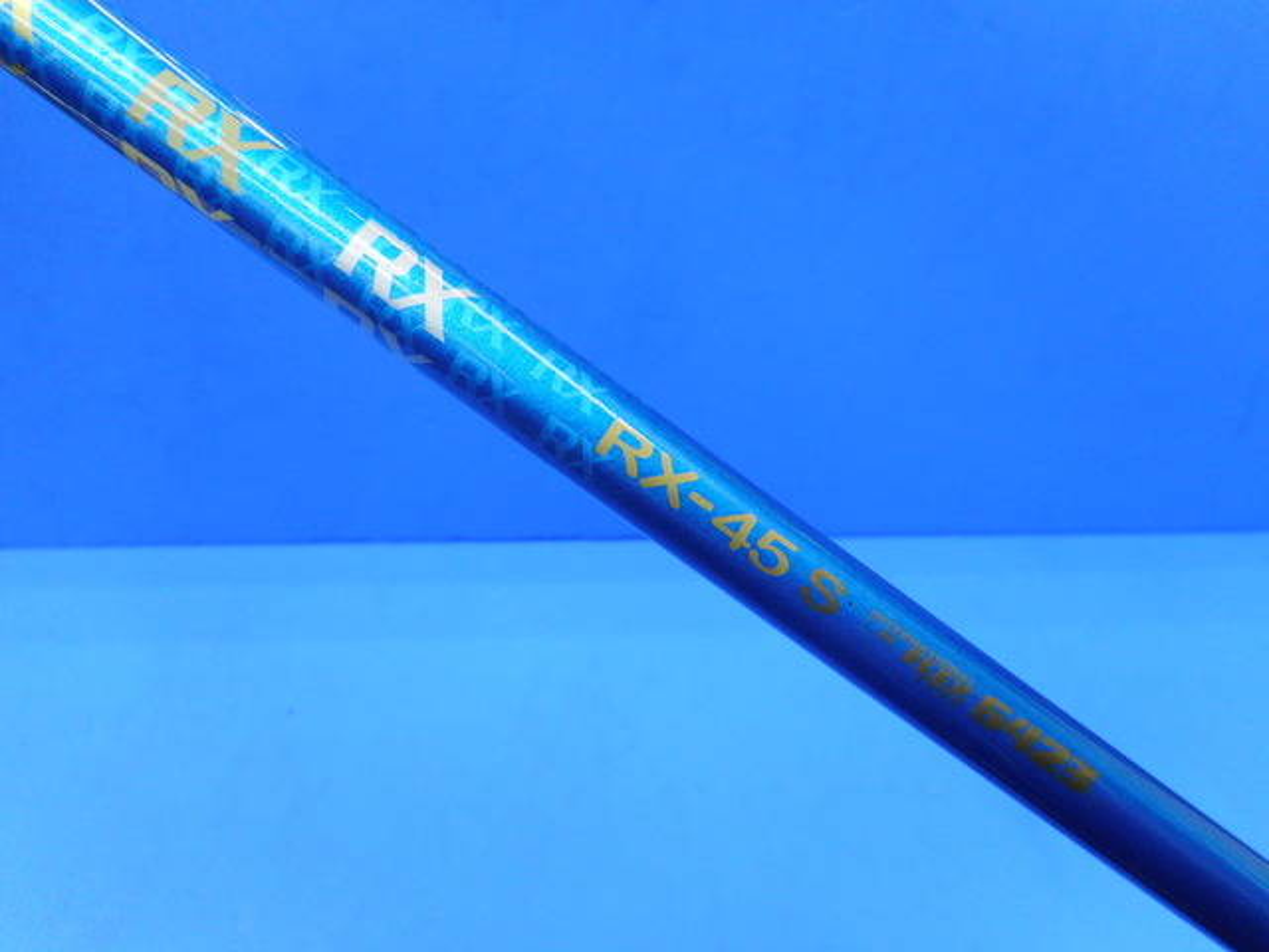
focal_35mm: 25
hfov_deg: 69.4
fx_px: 916
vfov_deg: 54.9
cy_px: 476
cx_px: 634
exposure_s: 1/30
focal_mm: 4.5
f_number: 3.7
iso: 140
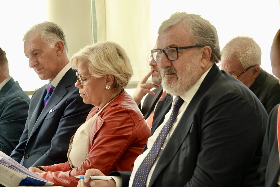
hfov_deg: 16.1
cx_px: 140
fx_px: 988
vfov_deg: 10.8
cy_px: 94
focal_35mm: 127
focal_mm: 46.41
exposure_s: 1/160
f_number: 4
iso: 400
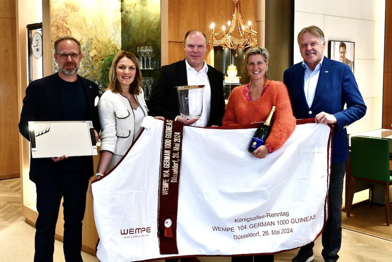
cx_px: 196
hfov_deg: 53.1
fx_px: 392
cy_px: 131
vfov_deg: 36.9
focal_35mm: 36
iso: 900
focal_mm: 36
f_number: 3.5
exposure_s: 1/100
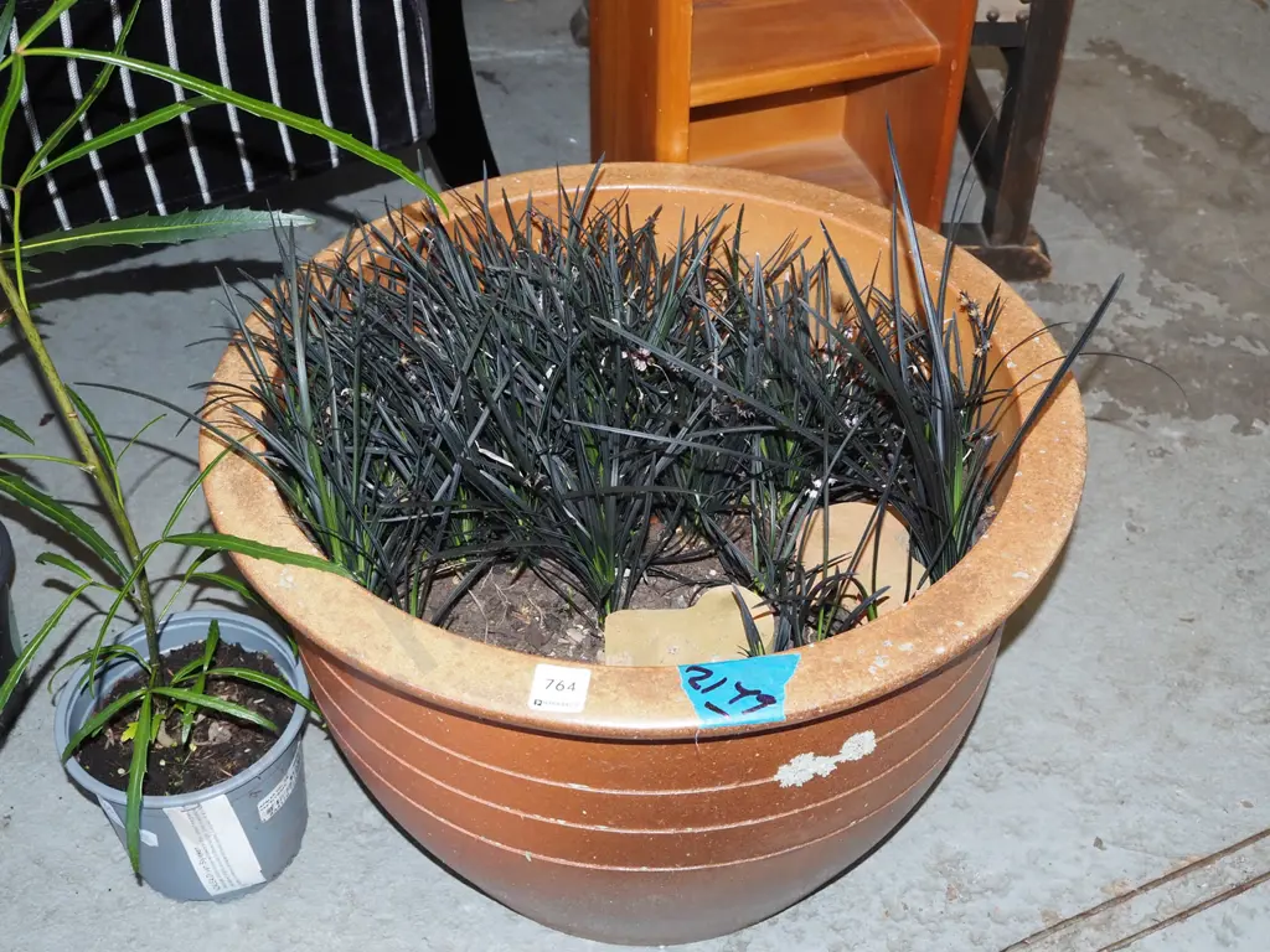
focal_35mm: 44
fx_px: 1614
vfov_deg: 32.9
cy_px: 476
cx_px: 635
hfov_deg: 42.9
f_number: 5.6
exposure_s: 1/160
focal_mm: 22
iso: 1600
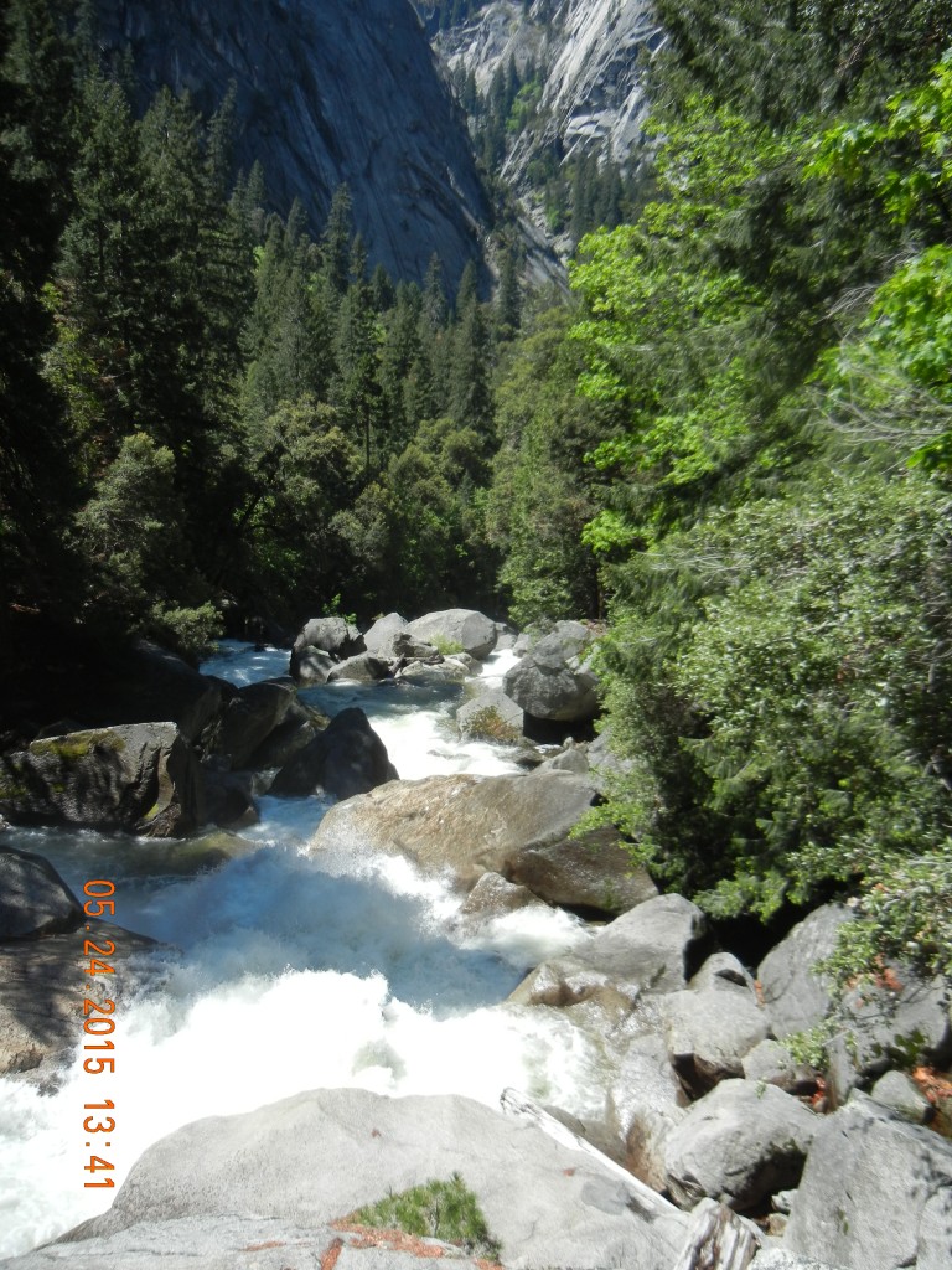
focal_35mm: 30
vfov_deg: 60.0
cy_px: 635
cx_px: 476
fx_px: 1100
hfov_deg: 46.8
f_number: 3.5
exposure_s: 1/844
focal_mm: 5.4
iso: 160
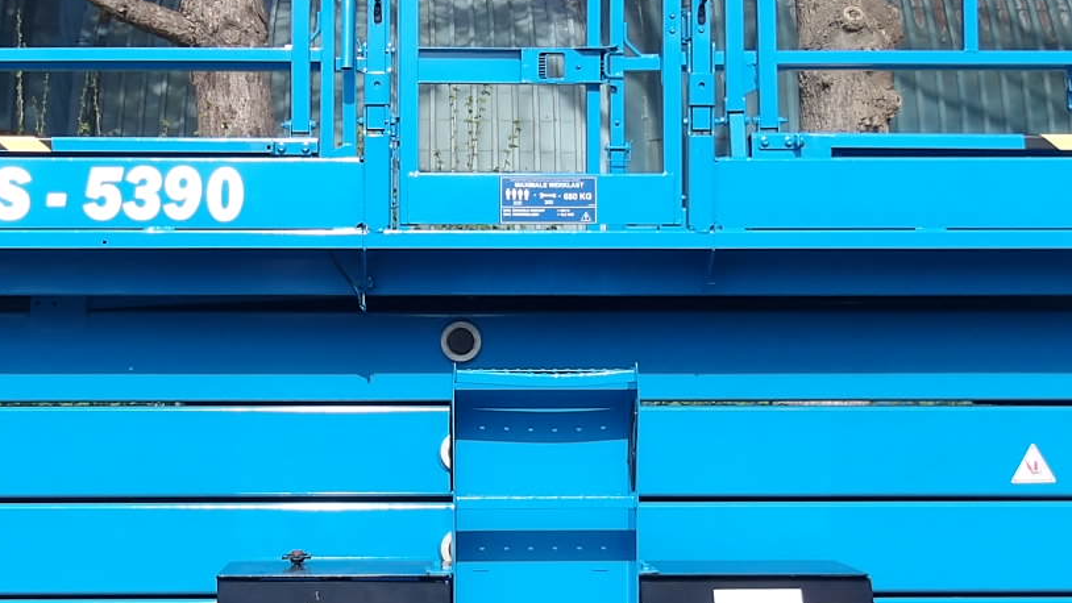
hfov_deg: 28.5
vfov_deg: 16.3
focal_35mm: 74
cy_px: 391
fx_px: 2104
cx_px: 431
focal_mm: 4.9
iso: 100
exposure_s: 1/852
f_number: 3
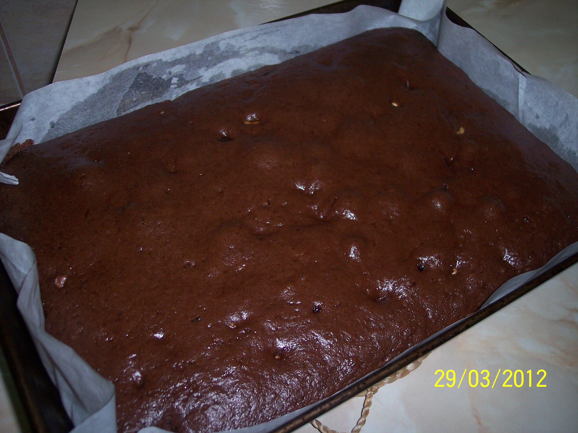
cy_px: 216
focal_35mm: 39
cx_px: 289
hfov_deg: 47.9
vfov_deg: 36.8
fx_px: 651
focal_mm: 8
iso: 100
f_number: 2.8
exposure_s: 1/60
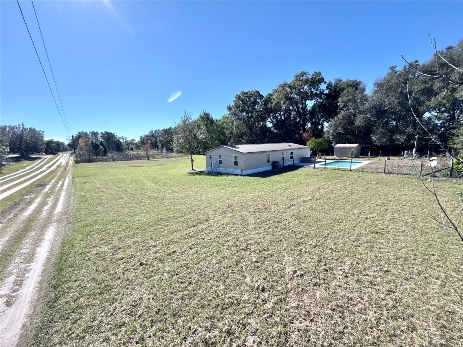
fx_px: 187
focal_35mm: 14
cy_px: 174
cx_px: 232
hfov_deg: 102.1
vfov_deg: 85.7
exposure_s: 1/1613
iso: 64
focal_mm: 2.22
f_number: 2.2
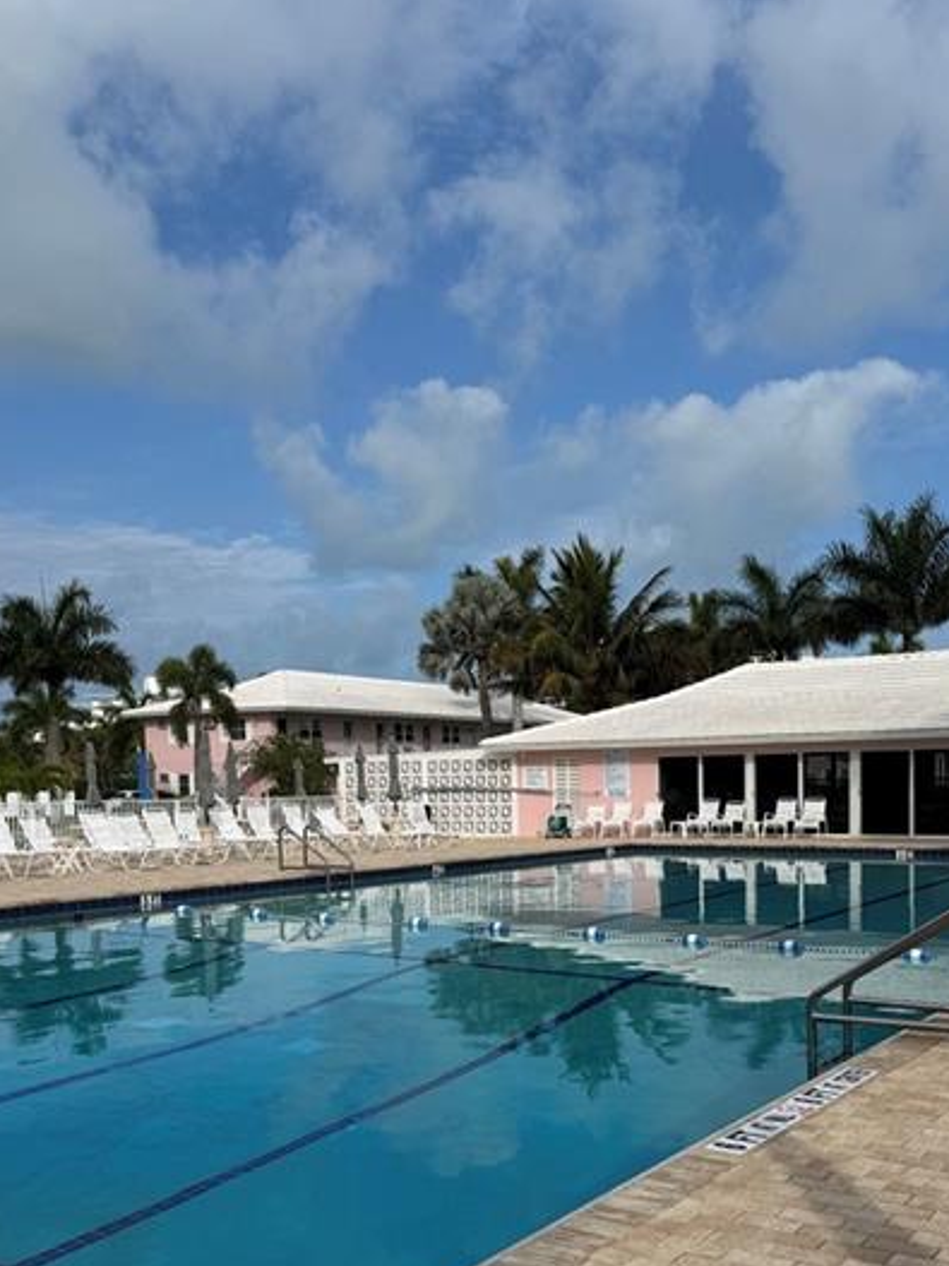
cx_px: 555
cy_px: 826
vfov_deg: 51.8
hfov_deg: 40.6
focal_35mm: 35
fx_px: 1280
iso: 80
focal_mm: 6.76
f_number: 1.78
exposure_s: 1/5348
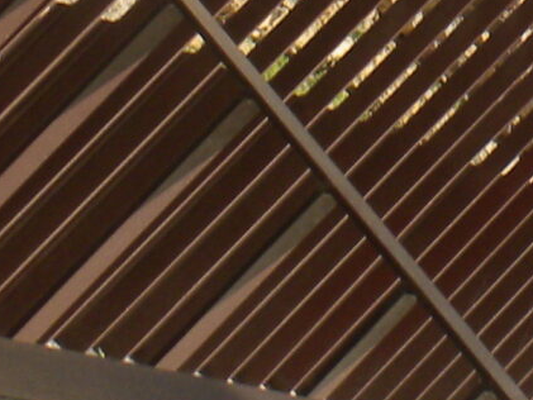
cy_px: -391
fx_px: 3465
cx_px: 698
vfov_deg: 6.4
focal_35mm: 225
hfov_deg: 8.7
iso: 64
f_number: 10
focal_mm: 6.6
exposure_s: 1/91
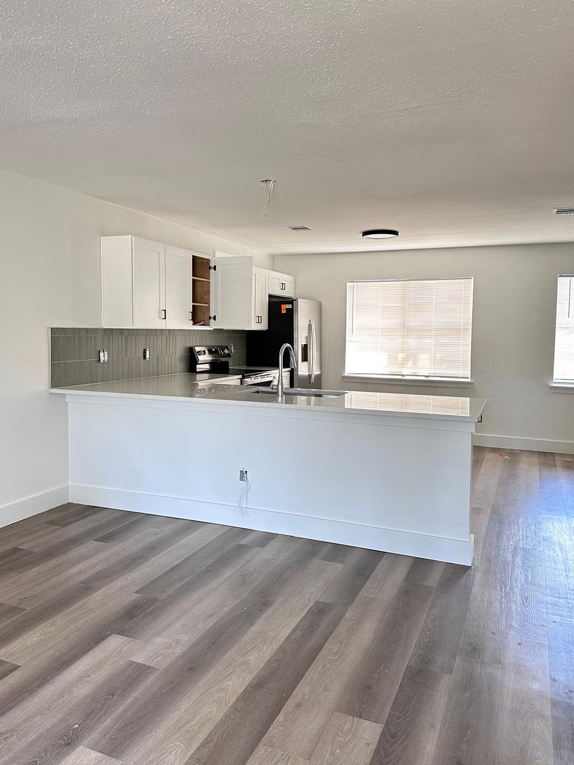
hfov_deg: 53.0
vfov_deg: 67.3
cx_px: 270
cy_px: 365
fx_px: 575
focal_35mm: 26
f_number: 1.78
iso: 200
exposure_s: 1/60
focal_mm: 6.86
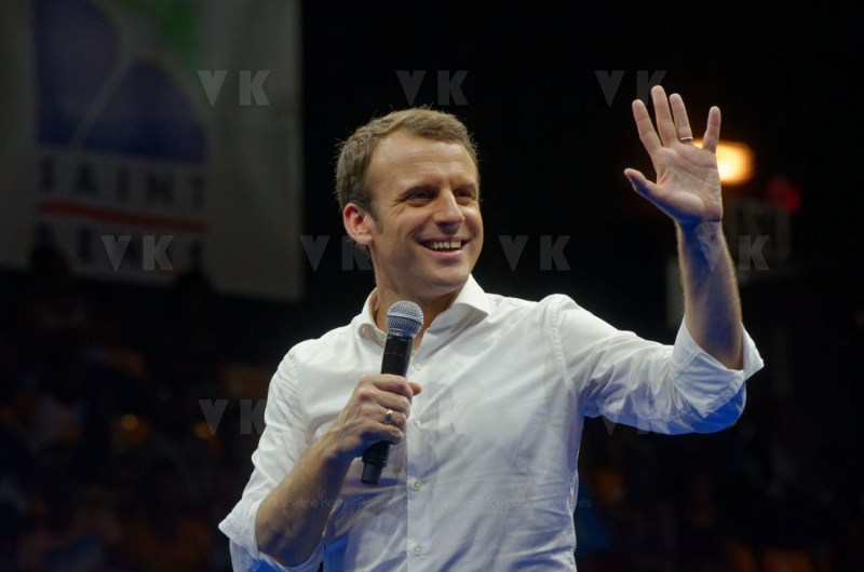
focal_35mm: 300
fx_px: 7186
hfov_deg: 6.9
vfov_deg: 4.6
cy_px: 286
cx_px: 432
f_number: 5.6
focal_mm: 200
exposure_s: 1/100
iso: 1000
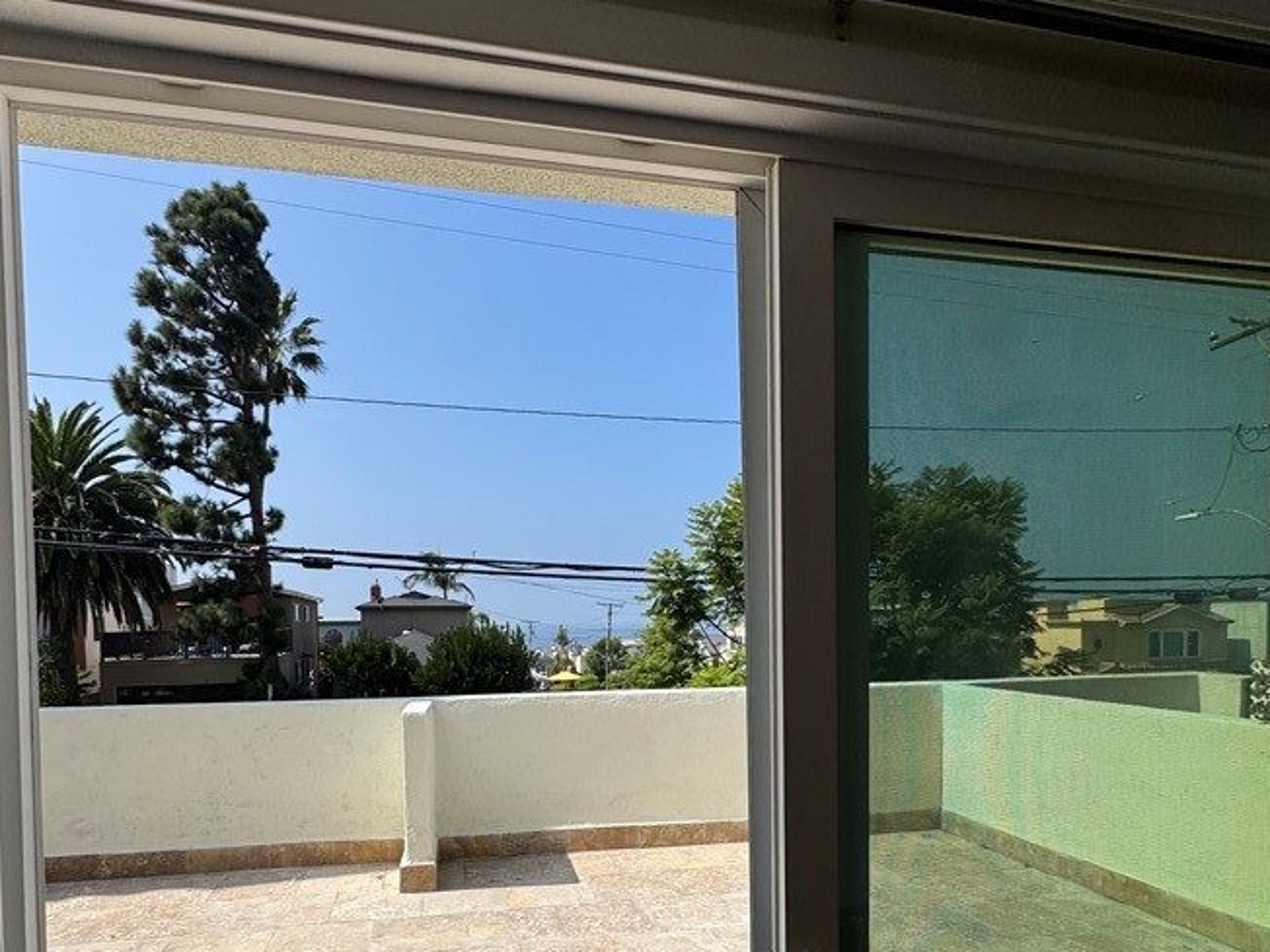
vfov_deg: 59.4
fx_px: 807
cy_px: 648
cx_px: 623
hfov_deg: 76.4
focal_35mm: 22
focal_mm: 2.22
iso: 40
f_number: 2.2
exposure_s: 1/2985
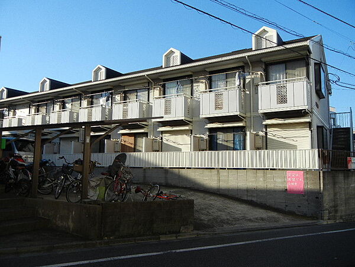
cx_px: 178
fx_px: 308
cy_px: 134
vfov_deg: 46.8
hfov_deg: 60.0
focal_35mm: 30
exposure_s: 1/963
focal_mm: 5.4
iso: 160
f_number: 3.5
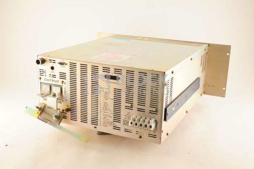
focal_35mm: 50
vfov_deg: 26.9
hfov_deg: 39.6
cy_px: 84
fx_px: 352
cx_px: 127
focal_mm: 50
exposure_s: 1/160
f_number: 13
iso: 1600
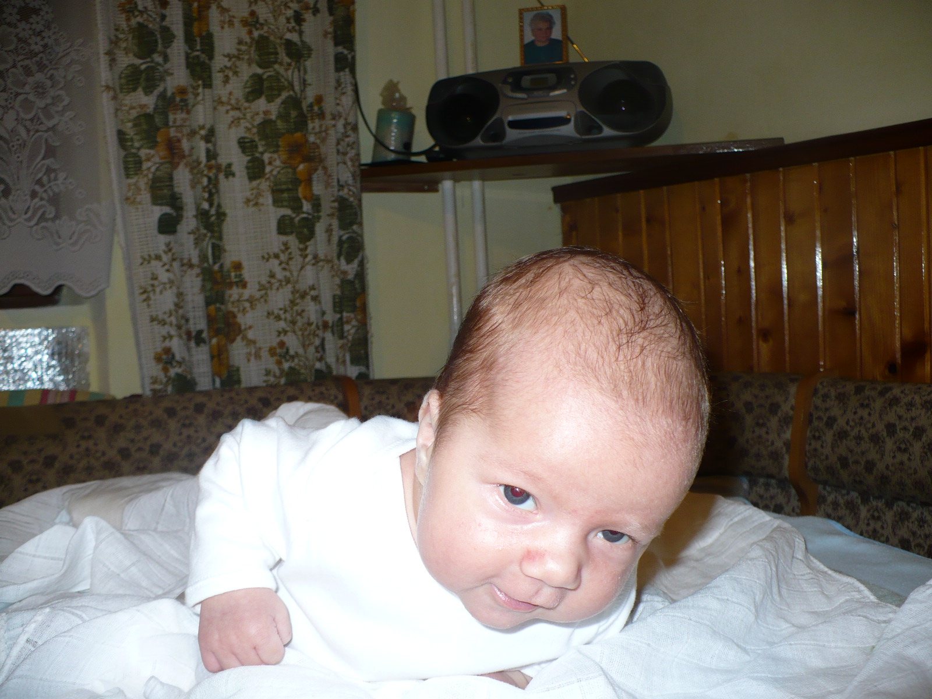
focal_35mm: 37
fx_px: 996
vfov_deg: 38.7
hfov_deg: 50.1
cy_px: 350
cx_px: 466
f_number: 2.8
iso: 100
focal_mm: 6.1
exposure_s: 1/30
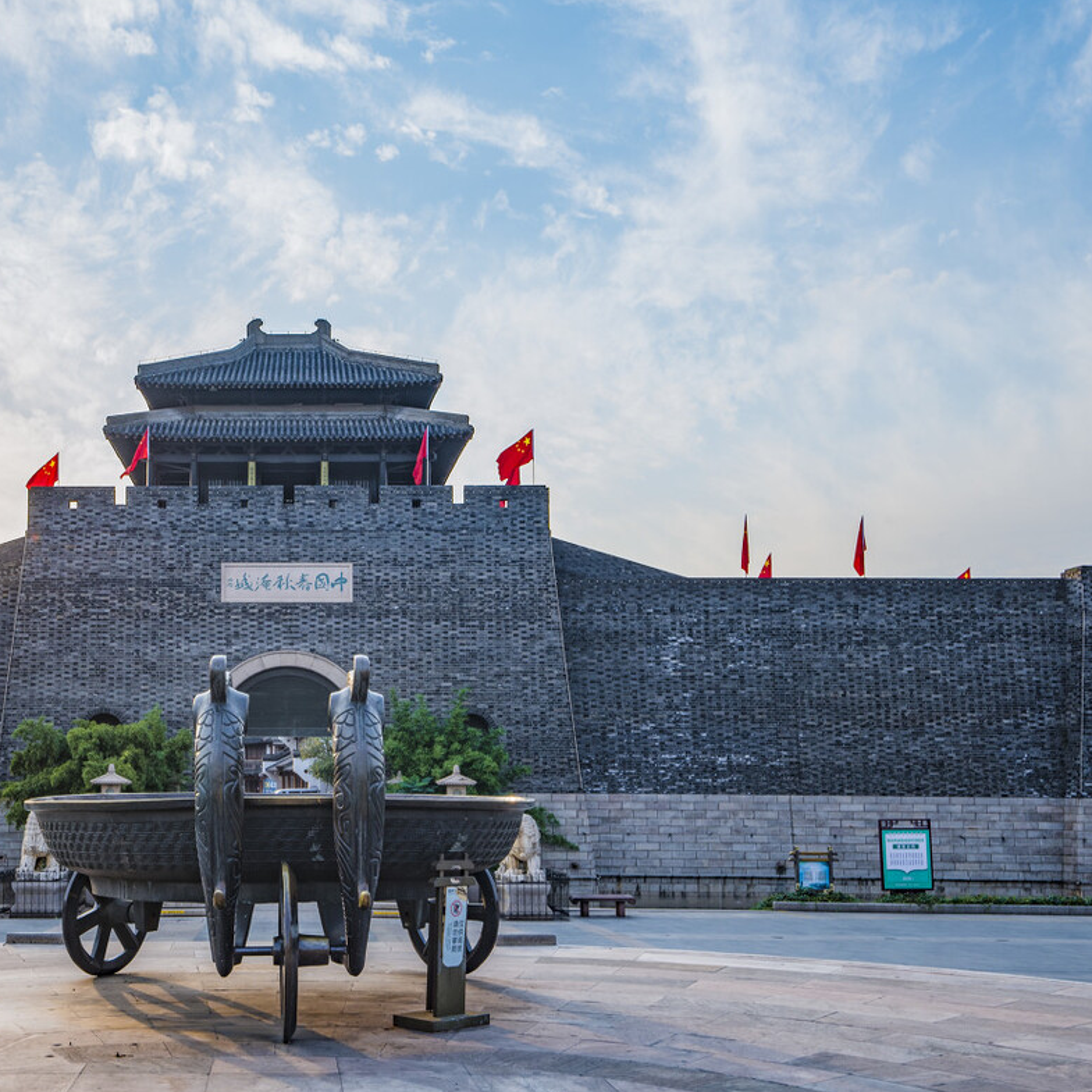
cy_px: 543
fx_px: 1392
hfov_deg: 41.6
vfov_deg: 42.8
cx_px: 281
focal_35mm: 39
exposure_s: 1/60
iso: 100
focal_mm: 30
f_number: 11
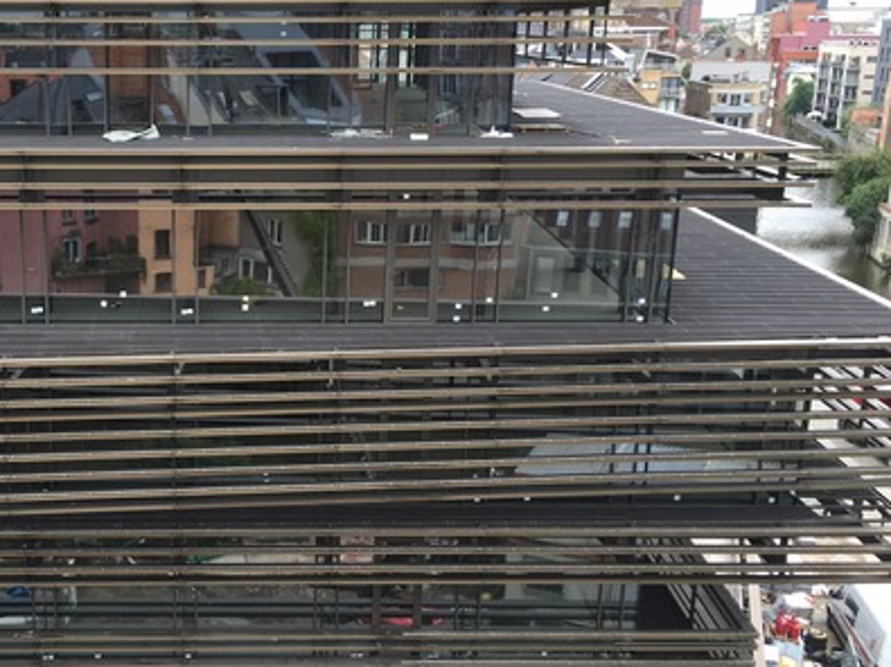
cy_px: 340
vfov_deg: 30.9
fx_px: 1209
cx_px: 185
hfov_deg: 39.0
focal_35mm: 47
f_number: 2.2
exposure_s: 1/165
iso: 25
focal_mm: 4.15
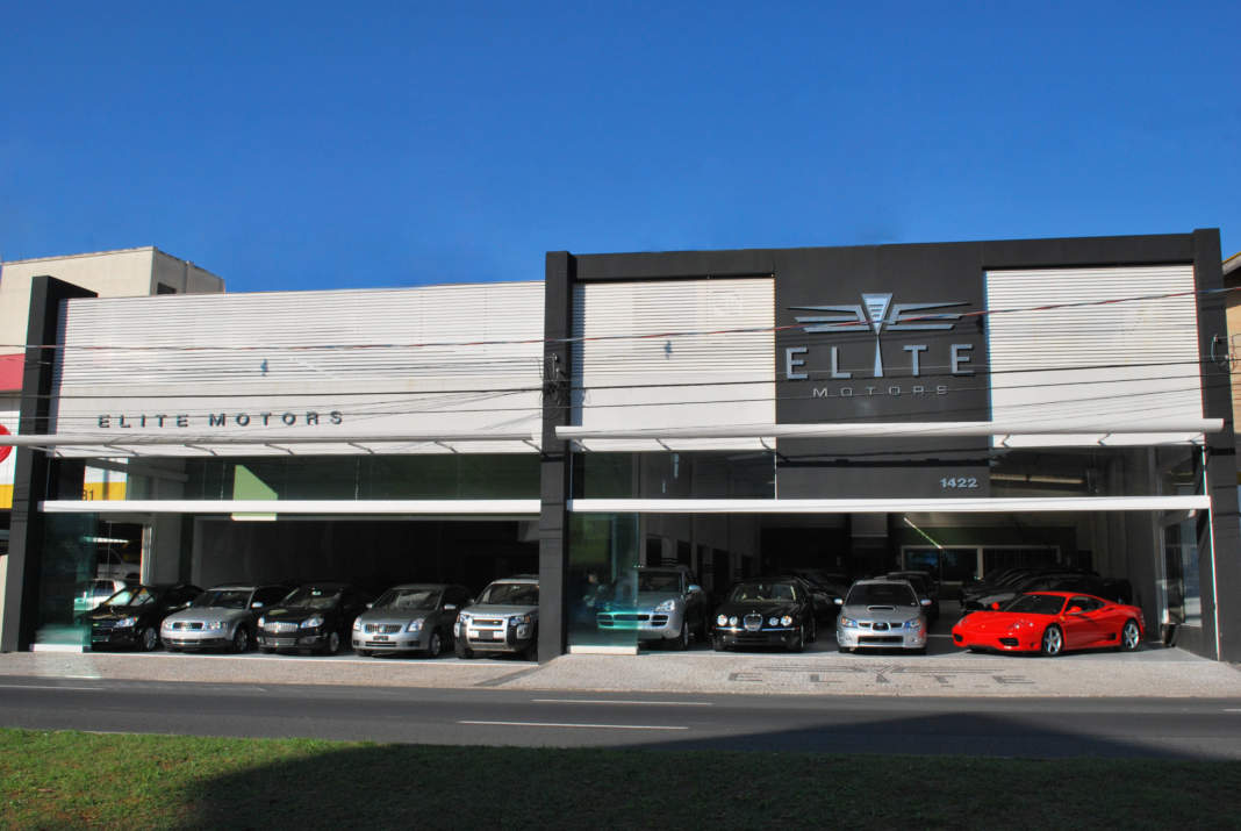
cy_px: 416
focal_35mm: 33
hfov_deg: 57.2
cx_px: 620
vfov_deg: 40.1
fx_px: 1139
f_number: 13
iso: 400
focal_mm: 22
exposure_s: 1/640
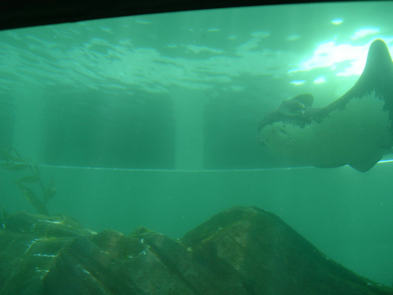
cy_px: 148
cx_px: 196
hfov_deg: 49.0
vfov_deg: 37.7
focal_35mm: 38
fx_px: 431
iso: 50
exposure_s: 1/93
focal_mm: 7.8
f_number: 2.8
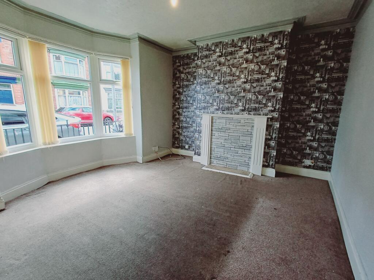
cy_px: 140
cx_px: 187
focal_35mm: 16
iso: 100
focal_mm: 1.64
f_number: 2.2
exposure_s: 1/100
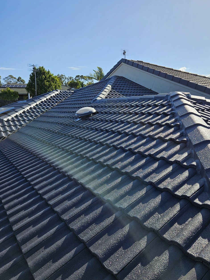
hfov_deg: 54.9
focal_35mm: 25
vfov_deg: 69.3
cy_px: 131
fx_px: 202
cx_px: 111
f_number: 1.8
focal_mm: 5.4
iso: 25
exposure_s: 1/1869
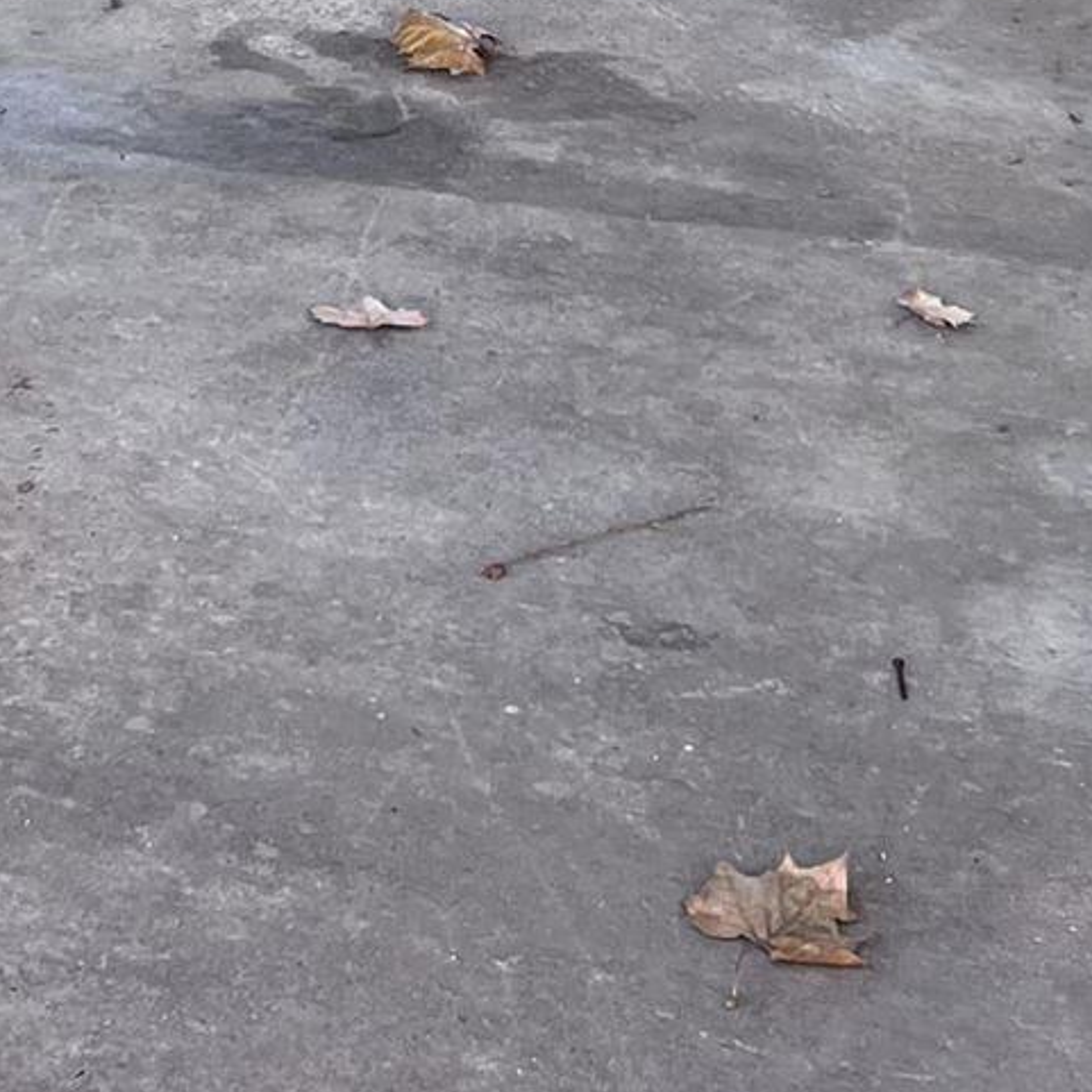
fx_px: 3926
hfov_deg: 15.3
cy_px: -978
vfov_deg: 13.8
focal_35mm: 110
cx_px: -191
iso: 32
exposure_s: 1/132
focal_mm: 5.7
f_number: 1.5
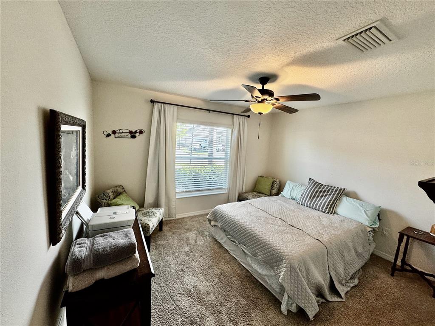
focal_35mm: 14
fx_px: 176
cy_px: 163
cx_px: 218
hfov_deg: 102.1
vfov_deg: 85.7
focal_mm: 2.22
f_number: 2.2
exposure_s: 1/60
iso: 160
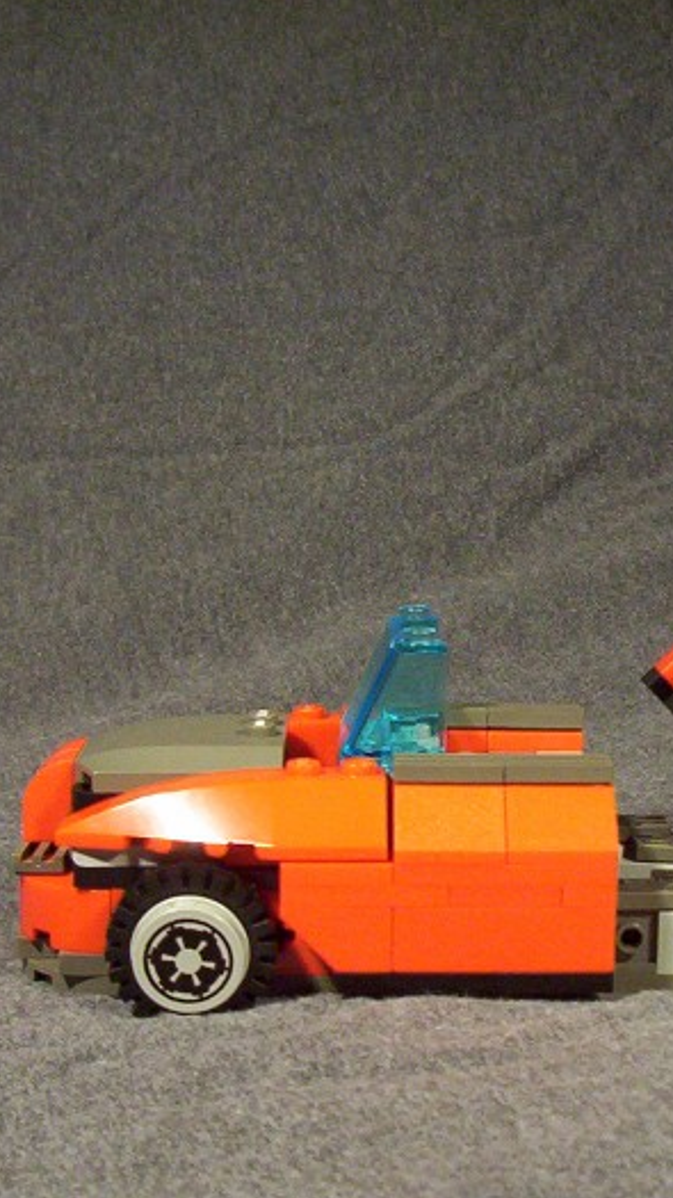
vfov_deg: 29.0
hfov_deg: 16.4
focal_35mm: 73
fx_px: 2318
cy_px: 662
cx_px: 522
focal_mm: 5.77
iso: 200
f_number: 2.73
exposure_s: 1/25.4
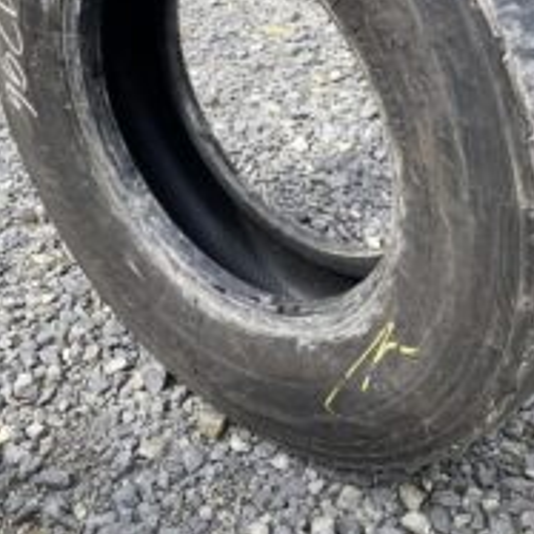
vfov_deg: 31.5
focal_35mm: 53
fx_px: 925
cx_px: 288
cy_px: 121
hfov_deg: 32.2
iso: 32
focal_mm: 4.25
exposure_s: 1/591
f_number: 1.8
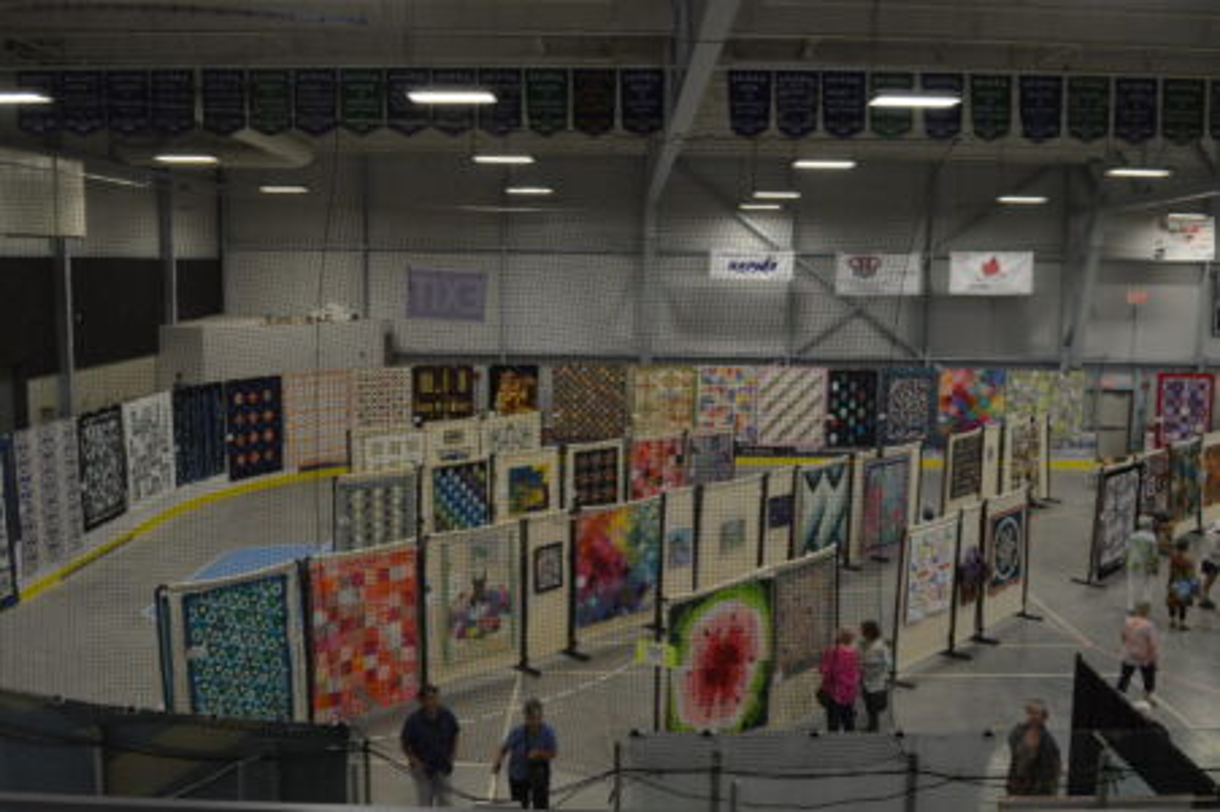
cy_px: 406
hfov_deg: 57.3
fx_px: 1117
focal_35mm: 33
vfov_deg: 39.9
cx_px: 610
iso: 720
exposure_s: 1/30
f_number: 6.3
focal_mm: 22
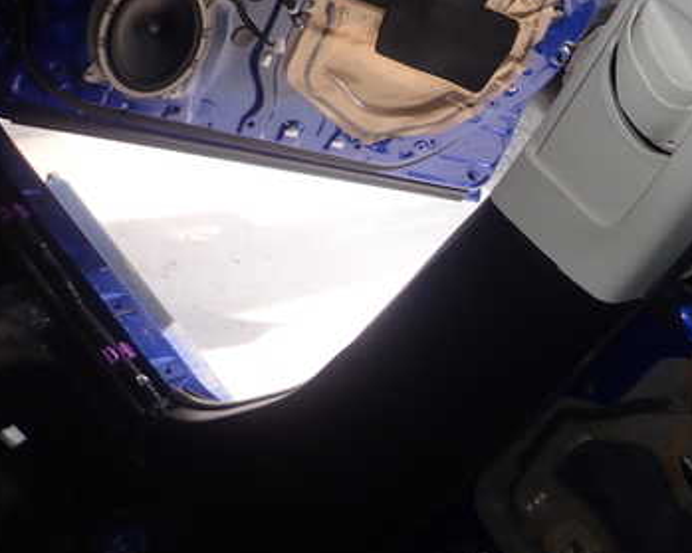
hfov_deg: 42.0
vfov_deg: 35.6
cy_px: 252
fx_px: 860
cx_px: 549
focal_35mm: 42
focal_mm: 4.5
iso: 100
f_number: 5.6
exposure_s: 1/30
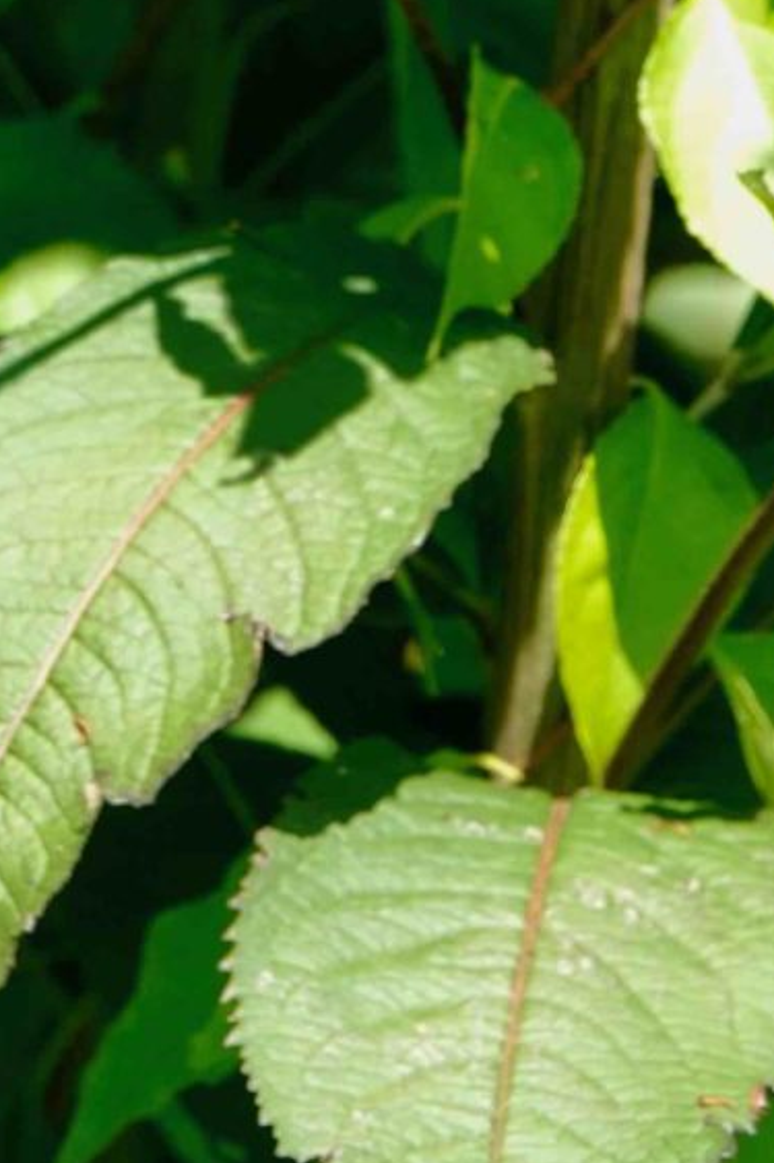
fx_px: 25943
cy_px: -279
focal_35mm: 804
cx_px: 232
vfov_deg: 2.6
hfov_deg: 1.7
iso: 125
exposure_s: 1/250
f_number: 4
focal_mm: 81.1
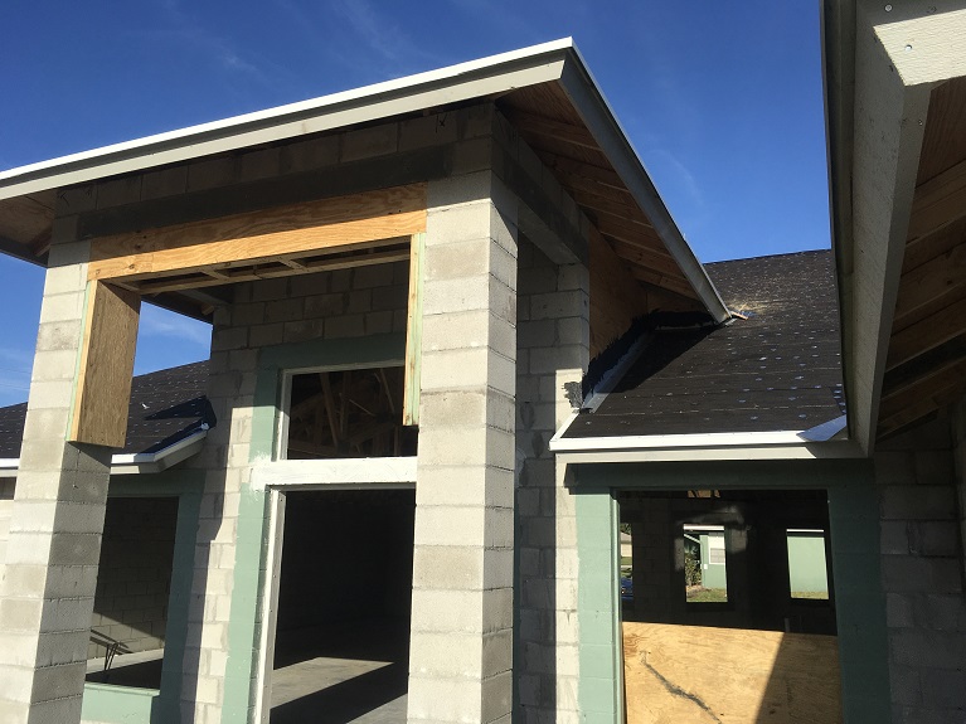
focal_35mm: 29
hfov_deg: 61.7
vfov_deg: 48.2
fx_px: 809
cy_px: 362
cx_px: 483
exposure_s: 1/2331
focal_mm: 4.15
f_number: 2.2
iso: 25
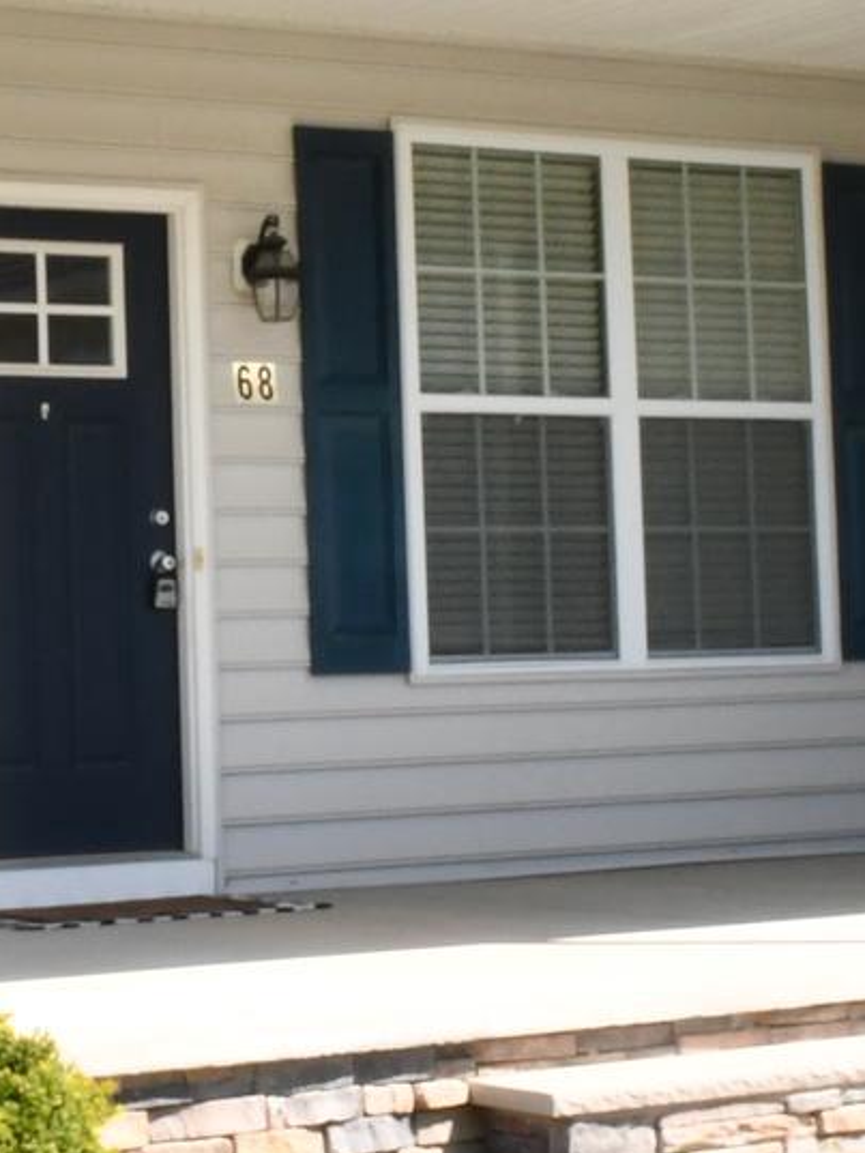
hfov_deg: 14.9
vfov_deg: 19.7
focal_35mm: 99
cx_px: 255
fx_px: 3297
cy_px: 293
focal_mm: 18
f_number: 3.5
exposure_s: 1/60
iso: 1400
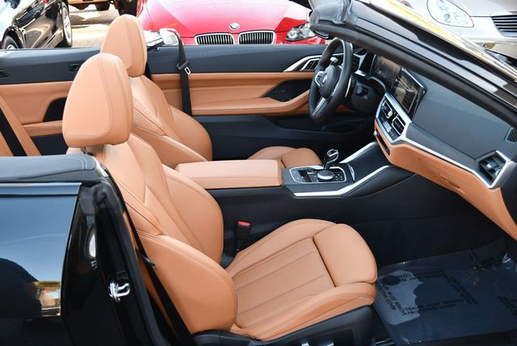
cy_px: 173
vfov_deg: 33.5
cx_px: 258
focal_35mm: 40
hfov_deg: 48.4
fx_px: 575
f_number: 3.8
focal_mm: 20
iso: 500
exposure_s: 1/250
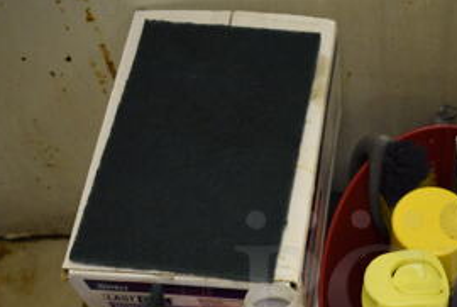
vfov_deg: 21.7
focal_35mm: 61
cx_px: 361
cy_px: 288
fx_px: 776
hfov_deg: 32.0
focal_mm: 18
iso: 1800
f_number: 3.5
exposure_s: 1/30
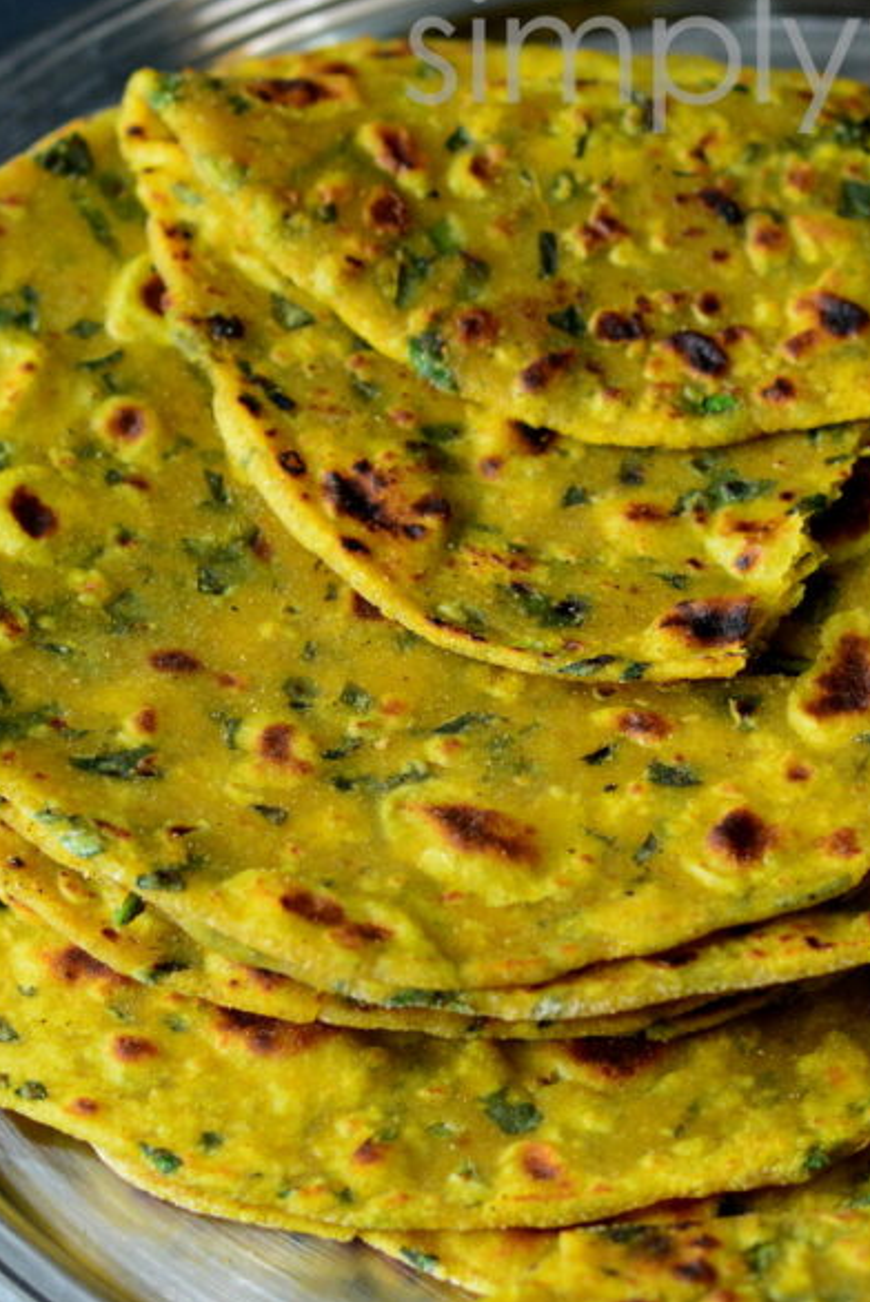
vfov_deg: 14.0
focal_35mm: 147
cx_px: 690
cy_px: 569
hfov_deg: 9.3
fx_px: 5322
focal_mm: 50
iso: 450
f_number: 4
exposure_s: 1/60
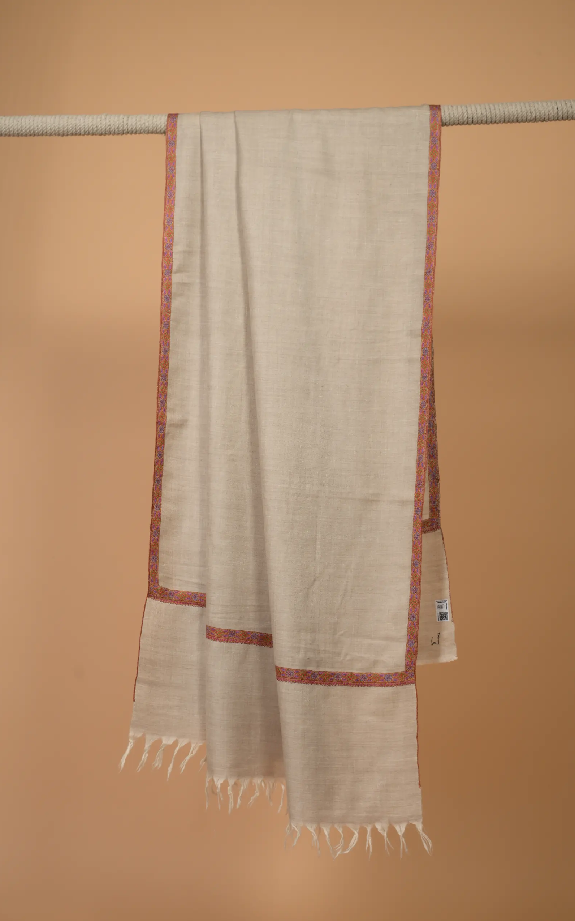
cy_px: 460
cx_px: 268
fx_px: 1279
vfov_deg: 39.6
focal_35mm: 51
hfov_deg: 25.3
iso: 100
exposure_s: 1/200
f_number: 6.3
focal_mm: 50
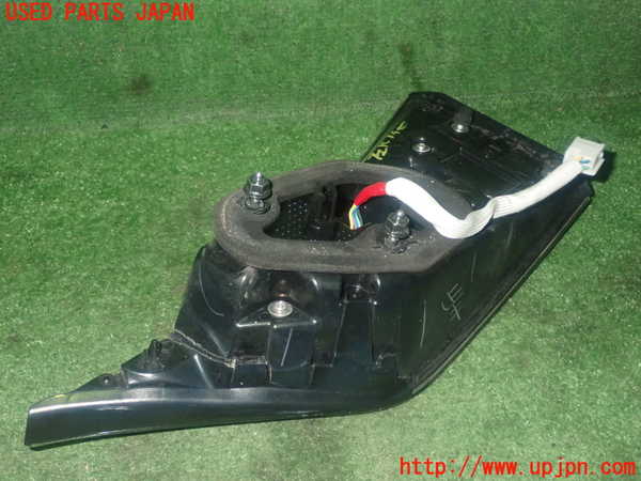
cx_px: 320
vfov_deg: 35.1
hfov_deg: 45.8
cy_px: 240
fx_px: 759
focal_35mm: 41
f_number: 8
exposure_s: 1/40
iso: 800
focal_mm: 7.31
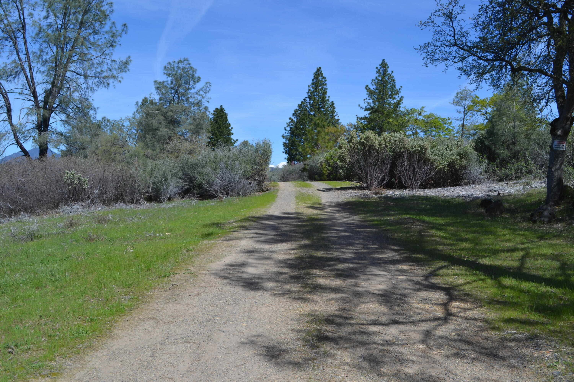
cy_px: 191
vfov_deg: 36.9
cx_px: 287
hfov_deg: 53.1
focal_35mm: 36
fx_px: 574
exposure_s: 1/200
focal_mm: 24
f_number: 7.1
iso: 100
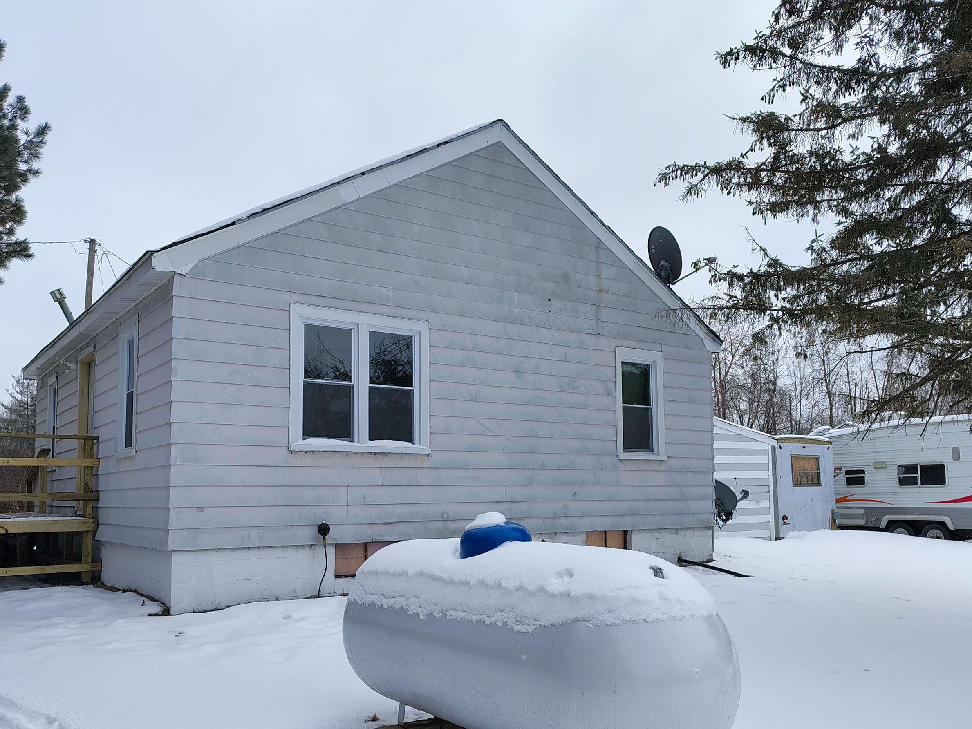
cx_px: 529
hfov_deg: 58.3
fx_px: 871
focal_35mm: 31
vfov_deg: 45.2
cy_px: 435
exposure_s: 1/1537
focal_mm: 5.56
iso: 100
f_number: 1.8
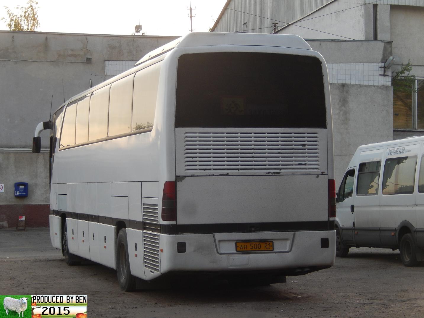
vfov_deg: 15.6
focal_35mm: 95
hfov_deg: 20.6
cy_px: 159
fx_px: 1164
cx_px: 212
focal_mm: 17
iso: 160
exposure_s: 1/60
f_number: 5.2
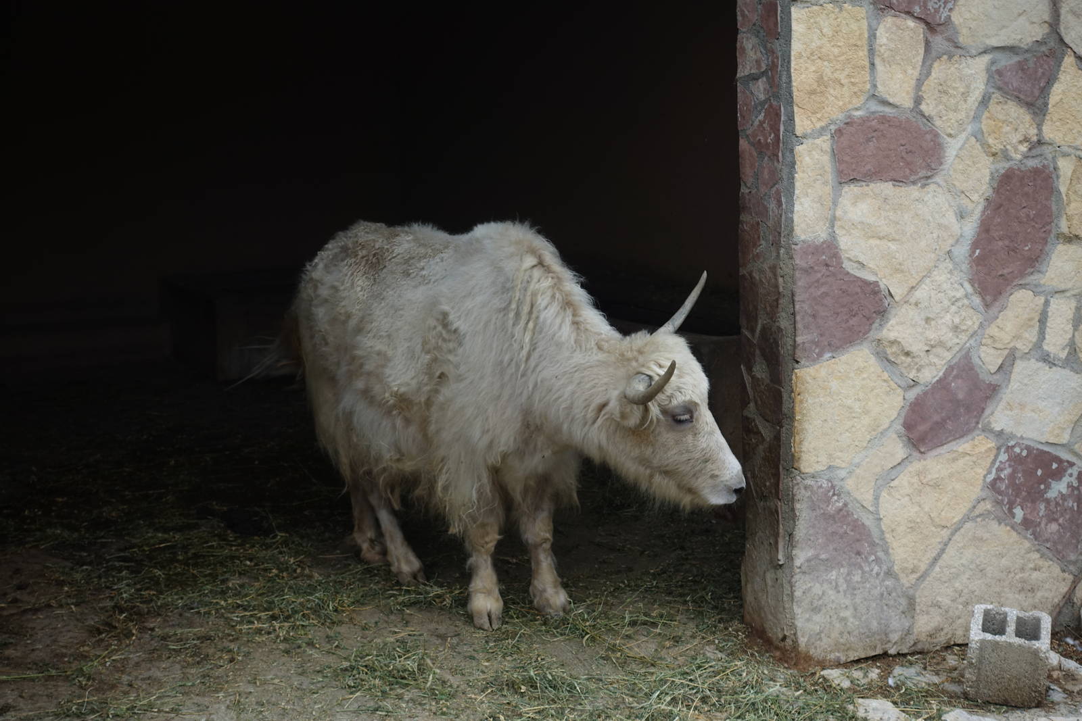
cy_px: 360
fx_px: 1924
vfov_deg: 21.2
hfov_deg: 31.4
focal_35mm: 64
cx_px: 541
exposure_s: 1/160
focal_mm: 23.34
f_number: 4
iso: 125
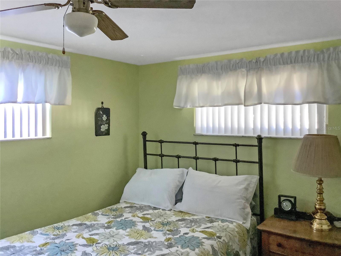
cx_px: 170
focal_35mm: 31
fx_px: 305
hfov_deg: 58.4
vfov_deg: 45.4
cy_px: 128
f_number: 2.4
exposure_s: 1/40
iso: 400
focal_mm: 3.3
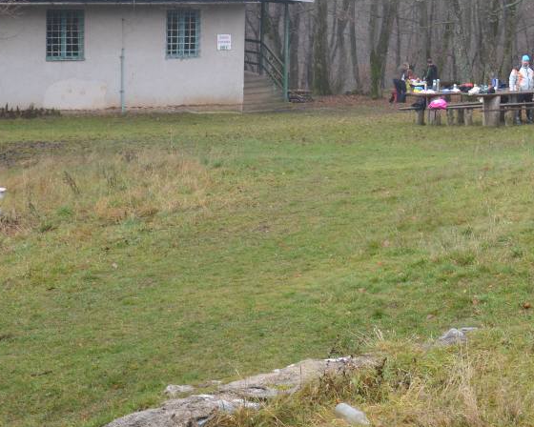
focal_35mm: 103
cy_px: 43
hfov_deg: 18.3
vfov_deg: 14.8
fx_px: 1628
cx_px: 488
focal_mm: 32
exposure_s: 1/80
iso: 400
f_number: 4.2
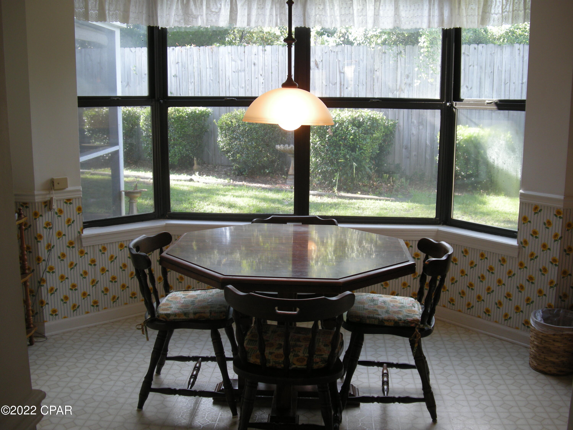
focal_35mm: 37
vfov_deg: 38.7
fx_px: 612
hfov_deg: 50.1
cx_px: 286
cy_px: 215
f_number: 2.8
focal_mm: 7.9
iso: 91
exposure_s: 1/59.6
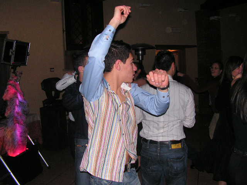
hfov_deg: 51.4
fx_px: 257
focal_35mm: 36
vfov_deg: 39.7
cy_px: 92
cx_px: 124
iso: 200
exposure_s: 1/40
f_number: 3.2
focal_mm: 6
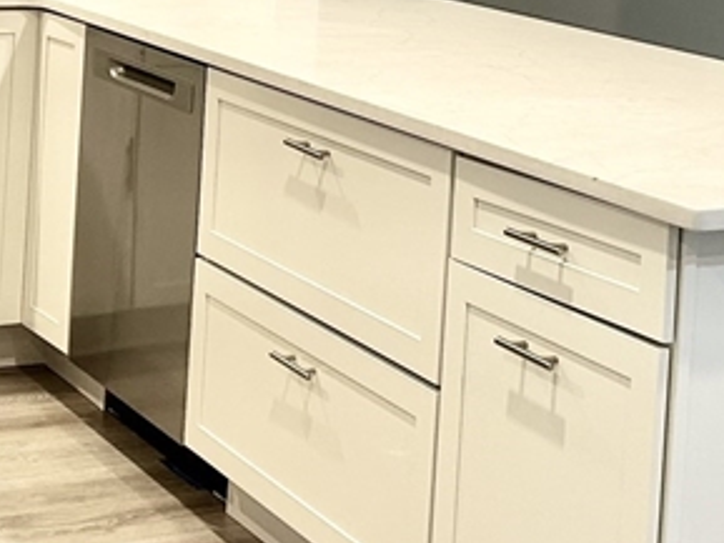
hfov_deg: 21.3
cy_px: -60
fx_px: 1925
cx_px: 381
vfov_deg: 15.6
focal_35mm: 92
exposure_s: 1/60
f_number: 1.5
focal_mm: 5.7
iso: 160
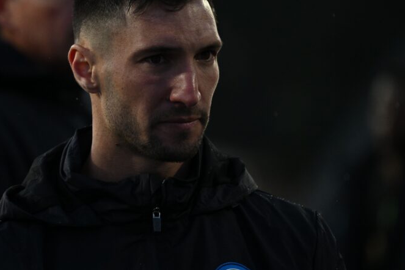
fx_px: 6255
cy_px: 110
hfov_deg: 3.7
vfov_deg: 2.5
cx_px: 145
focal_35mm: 556
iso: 3200
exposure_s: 1/1250
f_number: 5.6
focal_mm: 360
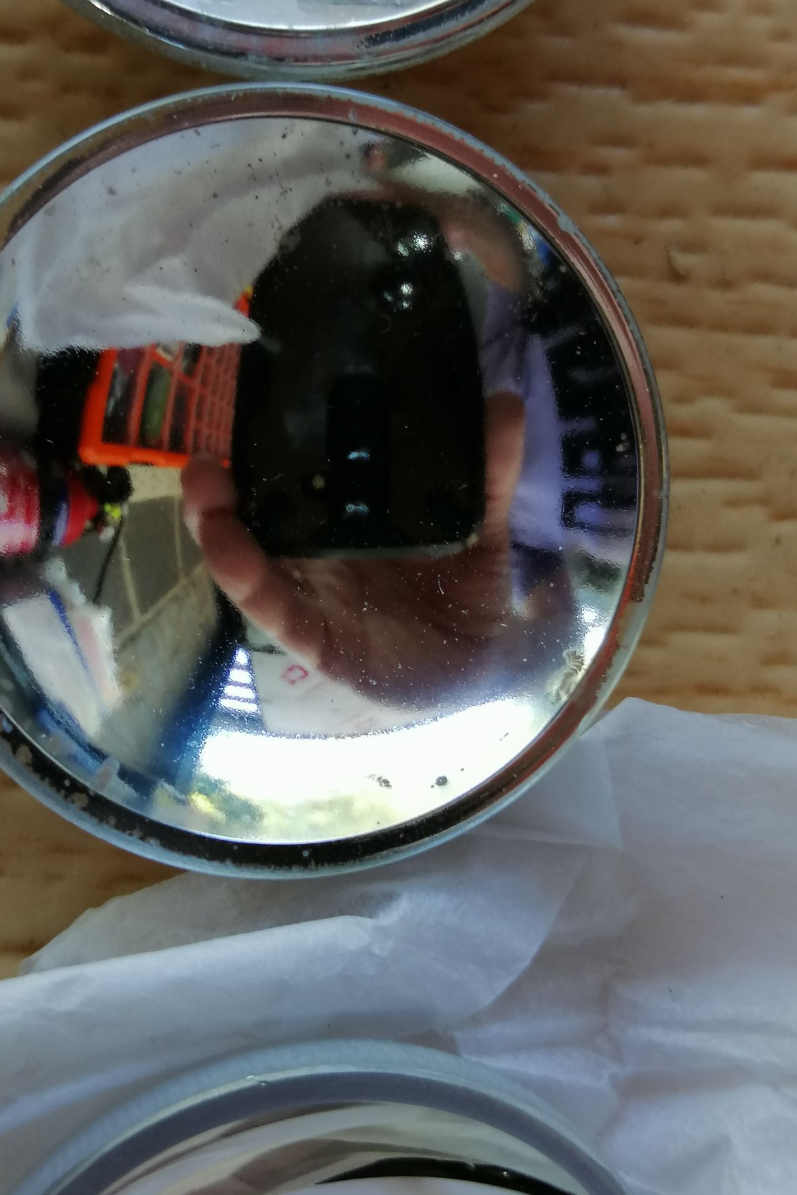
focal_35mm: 54
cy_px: 556
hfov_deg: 25.0
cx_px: 341
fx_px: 1793
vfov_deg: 36.9
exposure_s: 1/50
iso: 64
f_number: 1.8
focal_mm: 3.95
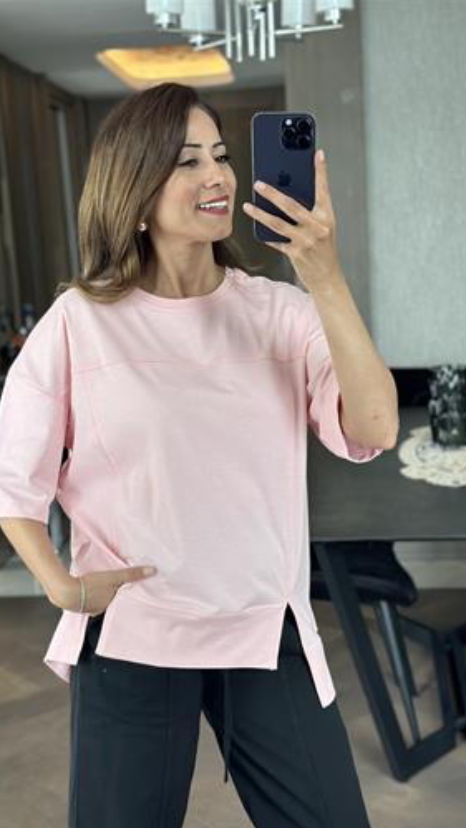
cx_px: 196
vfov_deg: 39.2
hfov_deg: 22.6
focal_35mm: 53
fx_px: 1165
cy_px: 417
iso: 200
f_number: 1.78
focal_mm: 6.86
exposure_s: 1/60
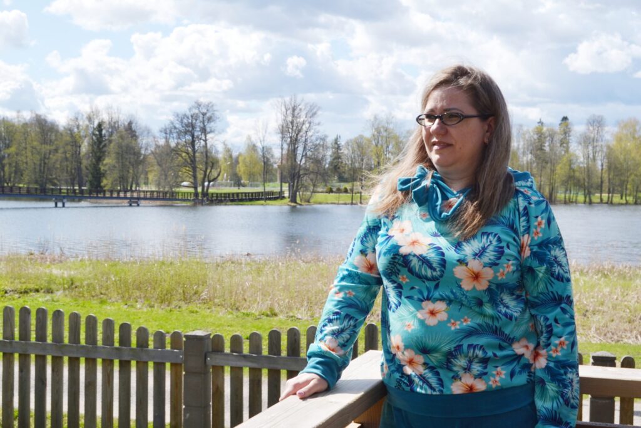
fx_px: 801
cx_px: 320
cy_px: 214
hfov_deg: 43.6
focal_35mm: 45
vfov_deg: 29.9
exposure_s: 1/200
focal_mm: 30
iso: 100
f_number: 7.1
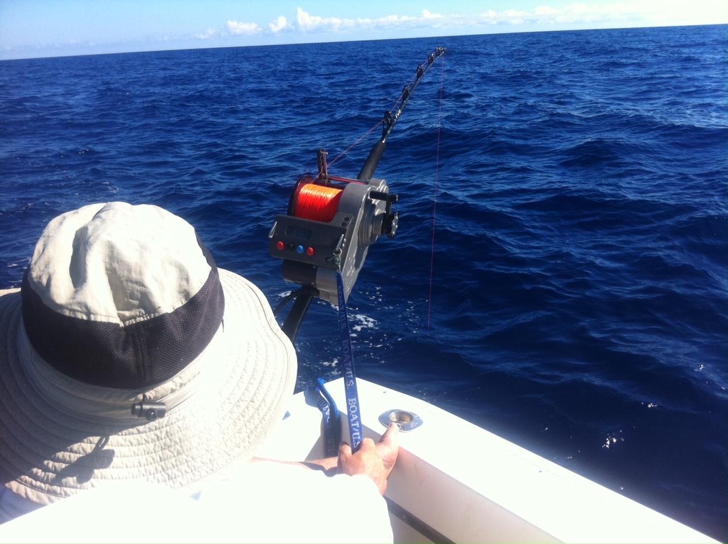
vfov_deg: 40.6
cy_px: 272
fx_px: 735
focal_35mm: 35
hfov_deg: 52.7
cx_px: 364
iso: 80
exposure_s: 1/838
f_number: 2.8
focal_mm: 3.85
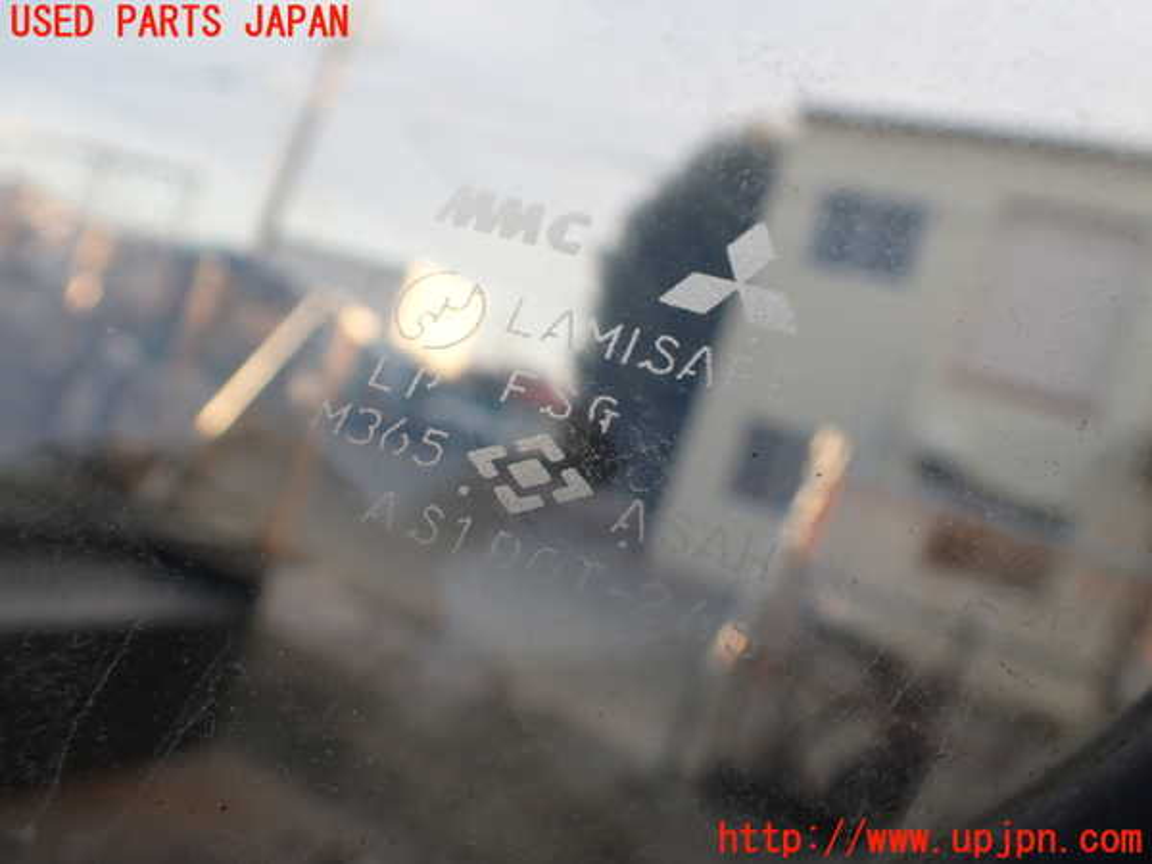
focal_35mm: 30
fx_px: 998
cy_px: 432
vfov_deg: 46.8
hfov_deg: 60.0
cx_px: 576
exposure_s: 1/200
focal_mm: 5.4
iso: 100
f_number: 3.2
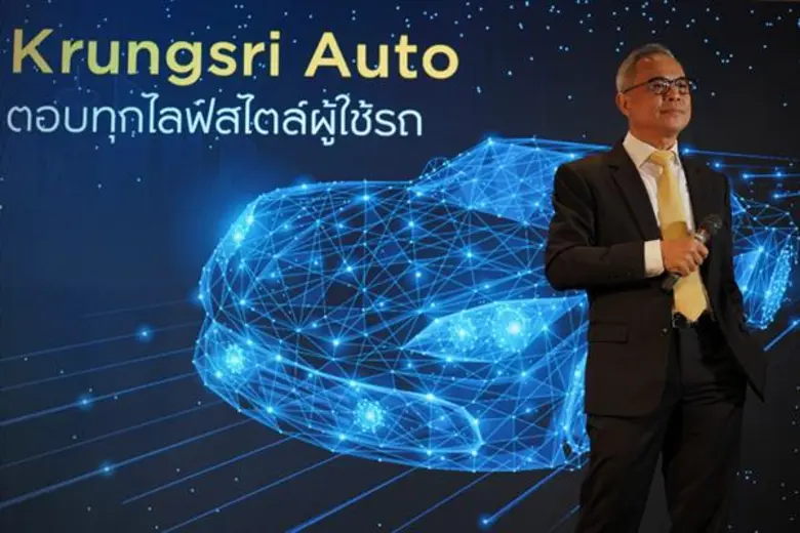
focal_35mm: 70
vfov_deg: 19.5
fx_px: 1555
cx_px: 400
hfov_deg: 28.8
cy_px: 266
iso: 400
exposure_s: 1/60
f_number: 4
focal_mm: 70
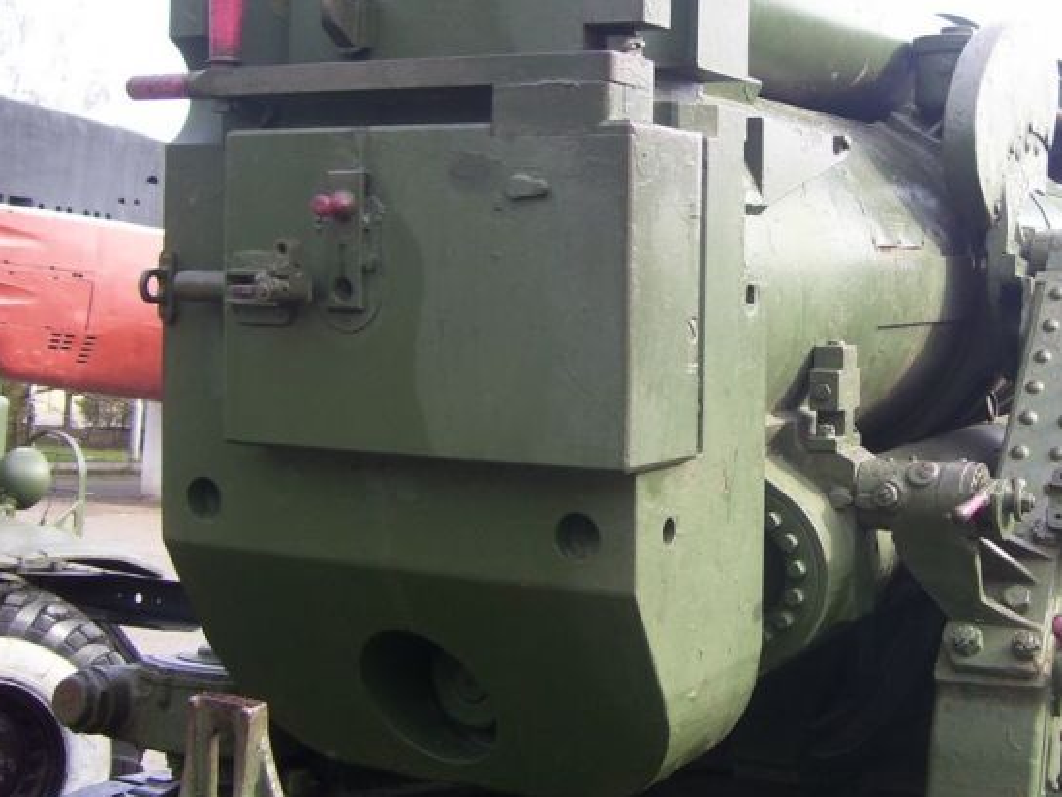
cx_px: 738
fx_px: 1657
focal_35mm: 54
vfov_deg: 26.9
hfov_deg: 35.1
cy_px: 299
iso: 80
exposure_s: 1/250
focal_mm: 6
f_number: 2.7
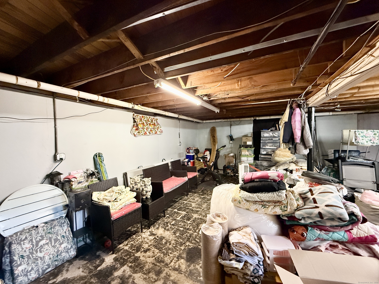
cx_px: 190
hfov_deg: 102.1
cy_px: 142
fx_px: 153
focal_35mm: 14
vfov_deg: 85.7
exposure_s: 1/60
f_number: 2.2
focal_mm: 2.22
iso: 800
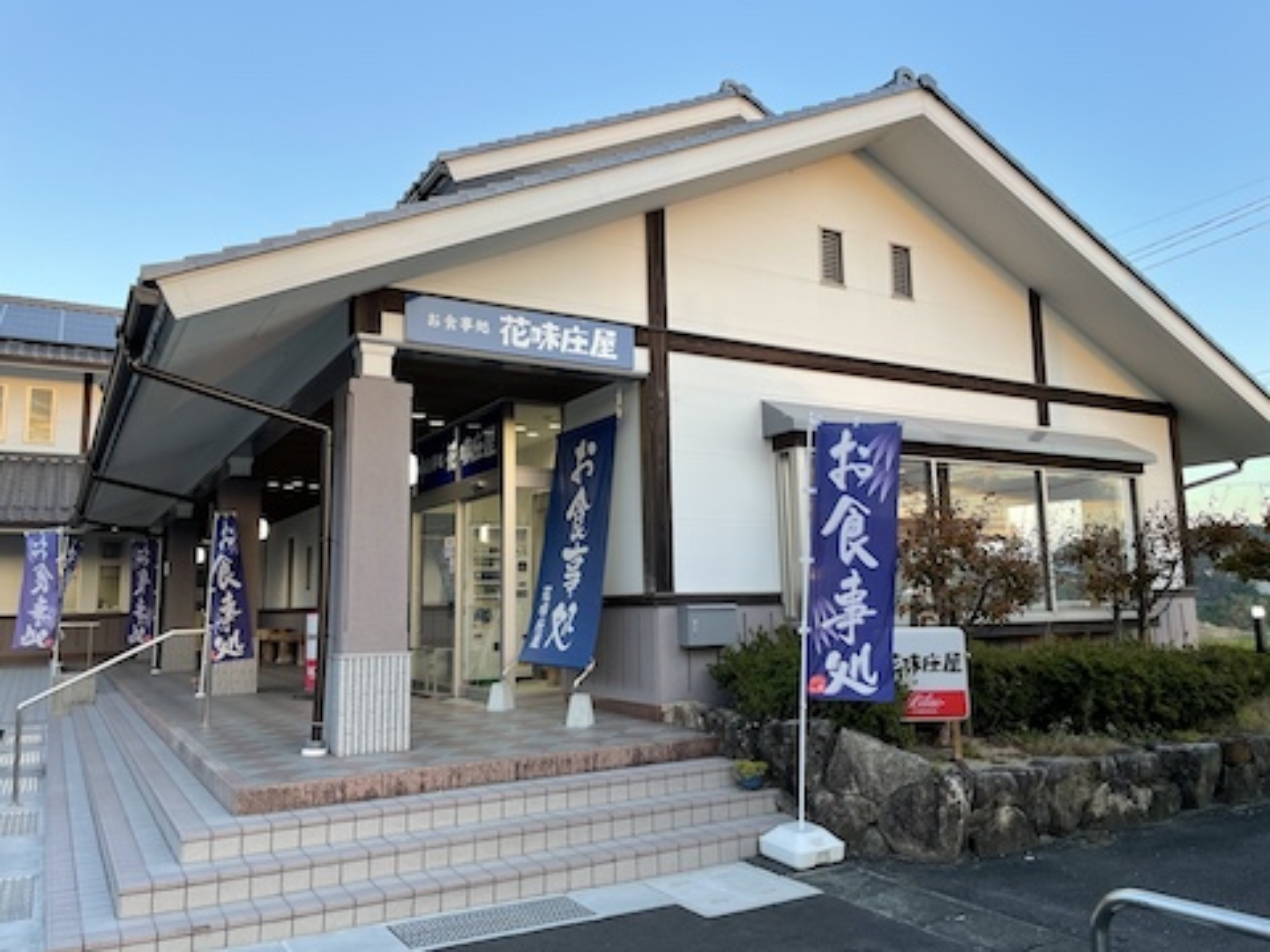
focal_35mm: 26
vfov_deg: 53.1
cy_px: 476
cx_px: 635
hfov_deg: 67.3
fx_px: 954
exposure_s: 1/251
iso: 32
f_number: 1.6
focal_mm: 4.2
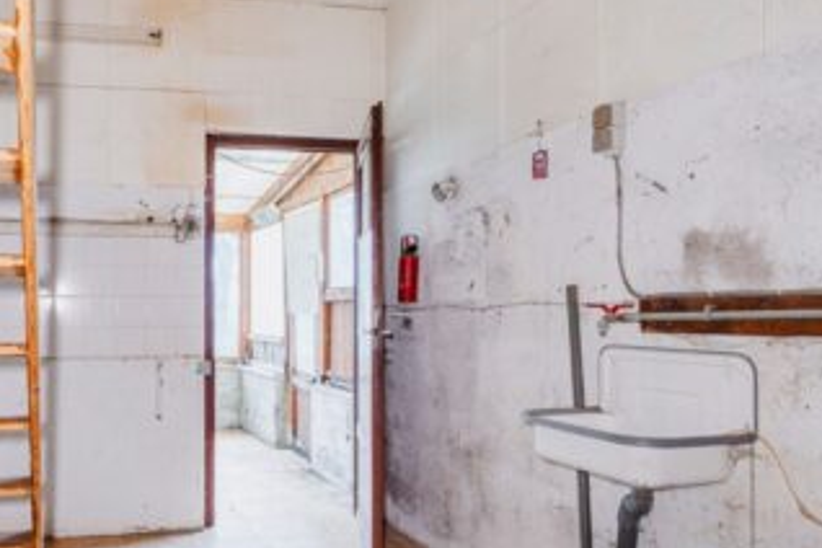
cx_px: 181
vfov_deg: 44.9
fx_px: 662
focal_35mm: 29
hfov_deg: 59.4
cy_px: 305
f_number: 7.1
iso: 500
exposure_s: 1/4
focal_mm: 12
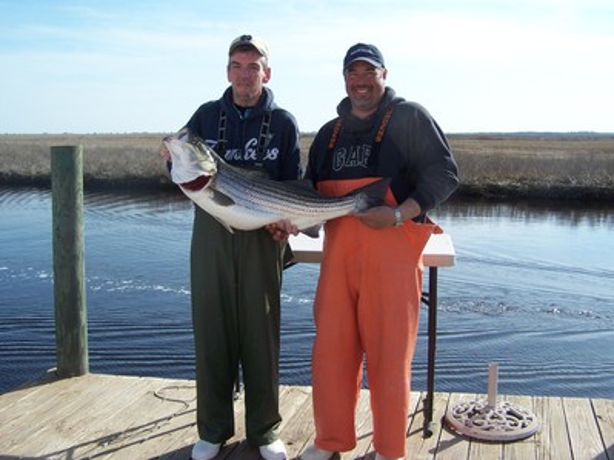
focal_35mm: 38
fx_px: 674
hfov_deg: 49.0
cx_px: 307
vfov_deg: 37.7
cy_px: 230
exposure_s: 1/750
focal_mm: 6.3
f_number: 4
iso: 80
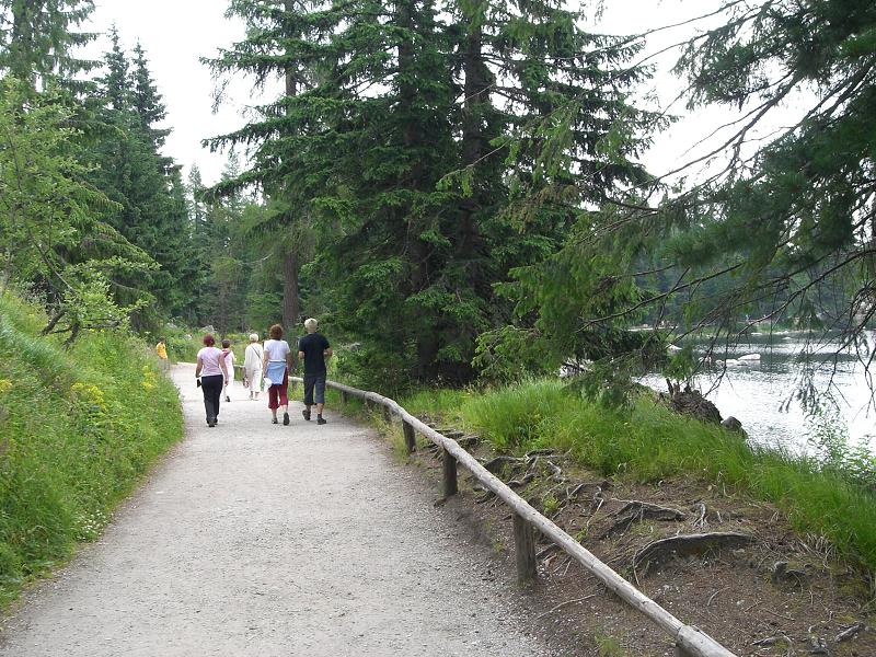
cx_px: 438
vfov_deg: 37.7
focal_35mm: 38
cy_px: 328
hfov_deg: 49.0
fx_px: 962
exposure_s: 1/100
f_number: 4.4
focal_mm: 6.3
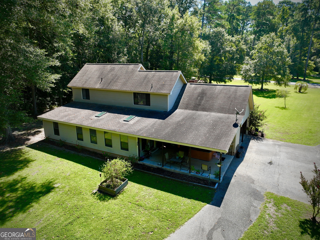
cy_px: 120
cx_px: 160
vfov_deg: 56.8
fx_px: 222
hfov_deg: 71.6
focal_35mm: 24
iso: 130
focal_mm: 12.29
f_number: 2.8
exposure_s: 1/1000
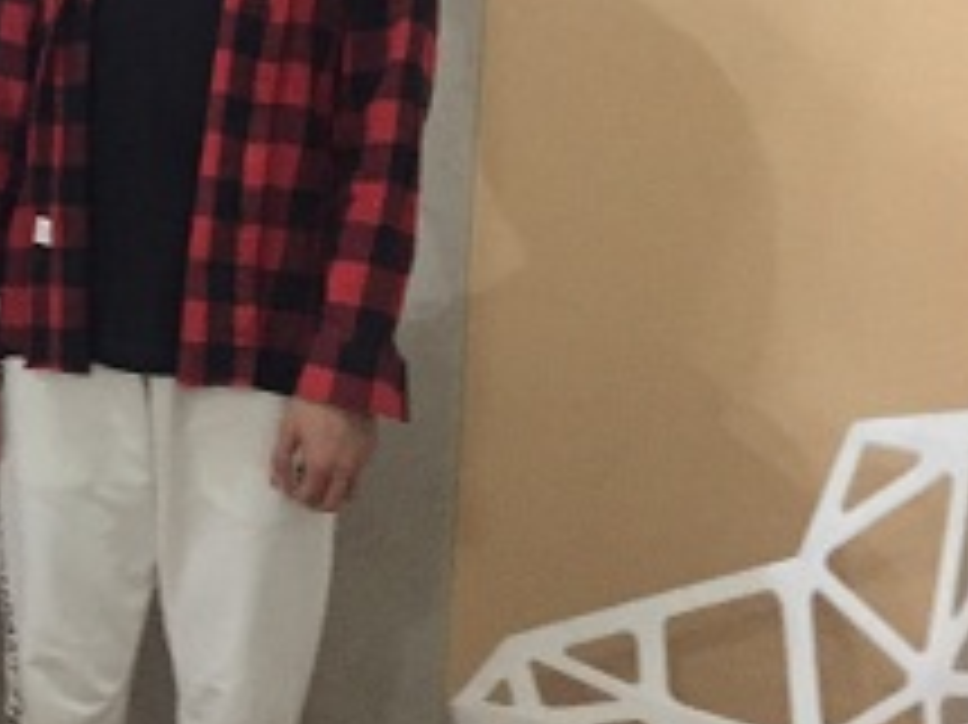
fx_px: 2264
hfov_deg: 22.4
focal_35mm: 81
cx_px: -171
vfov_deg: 17.8
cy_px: 36
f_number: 2.2
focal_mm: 4.15
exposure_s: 1/17
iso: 500
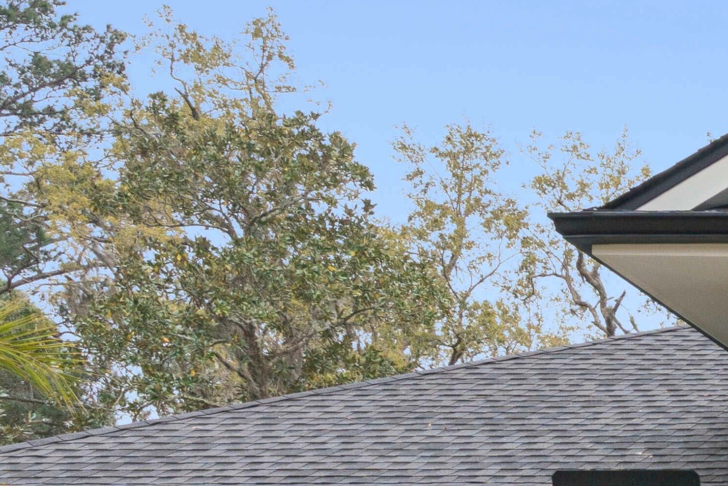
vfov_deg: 12.4
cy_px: 857
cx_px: 1627
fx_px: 2063
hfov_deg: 14.7
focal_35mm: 102
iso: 250
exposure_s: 1/100
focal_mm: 19
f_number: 8
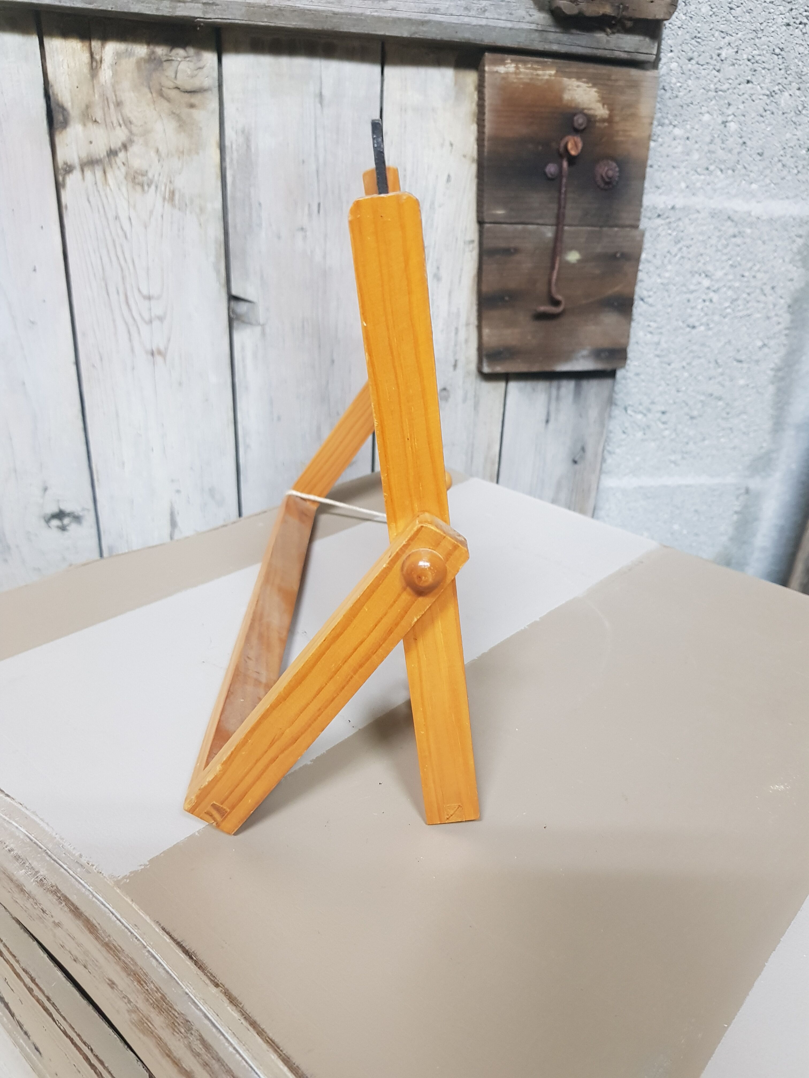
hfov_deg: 53.1
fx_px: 810
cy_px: 539
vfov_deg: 67.3
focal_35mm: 26
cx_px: 404
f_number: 1.7
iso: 250
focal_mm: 4.3
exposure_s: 1/20
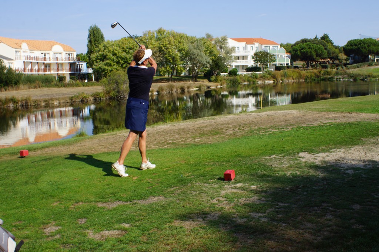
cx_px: 190
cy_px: 126
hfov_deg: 46.4
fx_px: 442
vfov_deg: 31.9
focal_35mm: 42
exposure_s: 1/100
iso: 100
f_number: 13
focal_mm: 28
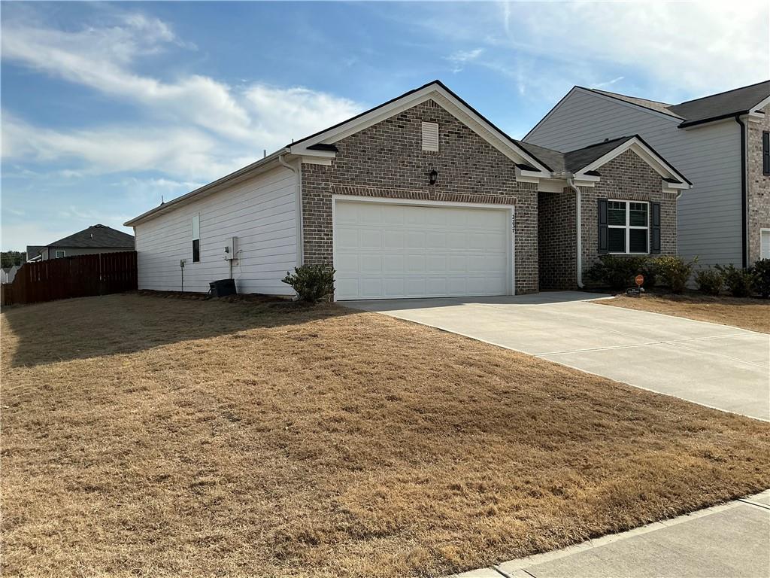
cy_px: 289
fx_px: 623
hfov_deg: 63.4
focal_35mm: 28
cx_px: 385
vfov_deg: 49.7
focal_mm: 3
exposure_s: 1/2538
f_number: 1.8
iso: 25
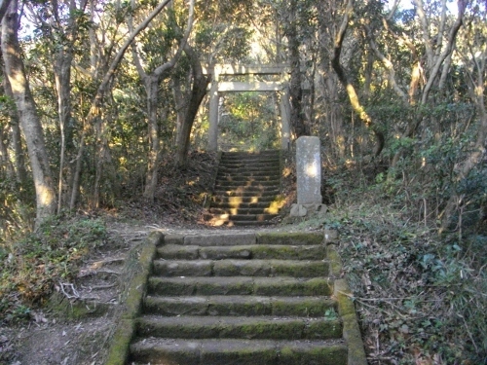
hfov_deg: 56.8
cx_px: 244
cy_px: 182
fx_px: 450
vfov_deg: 44.2
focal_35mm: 32
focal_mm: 5.7
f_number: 2.9
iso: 800
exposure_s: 1/80
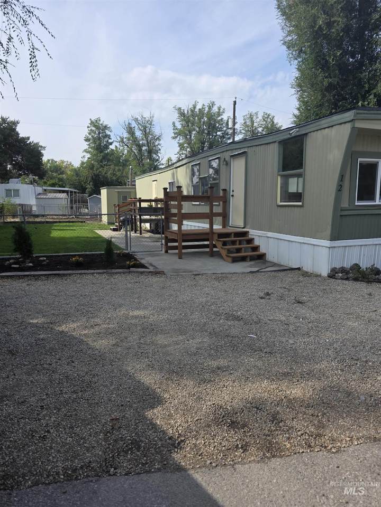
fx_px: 338
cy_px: 254
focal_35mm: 23
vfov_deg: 73.9
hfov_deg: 58.9
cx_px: 190
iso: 80
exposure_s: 1/3778
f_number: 1.7
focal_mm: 6.3
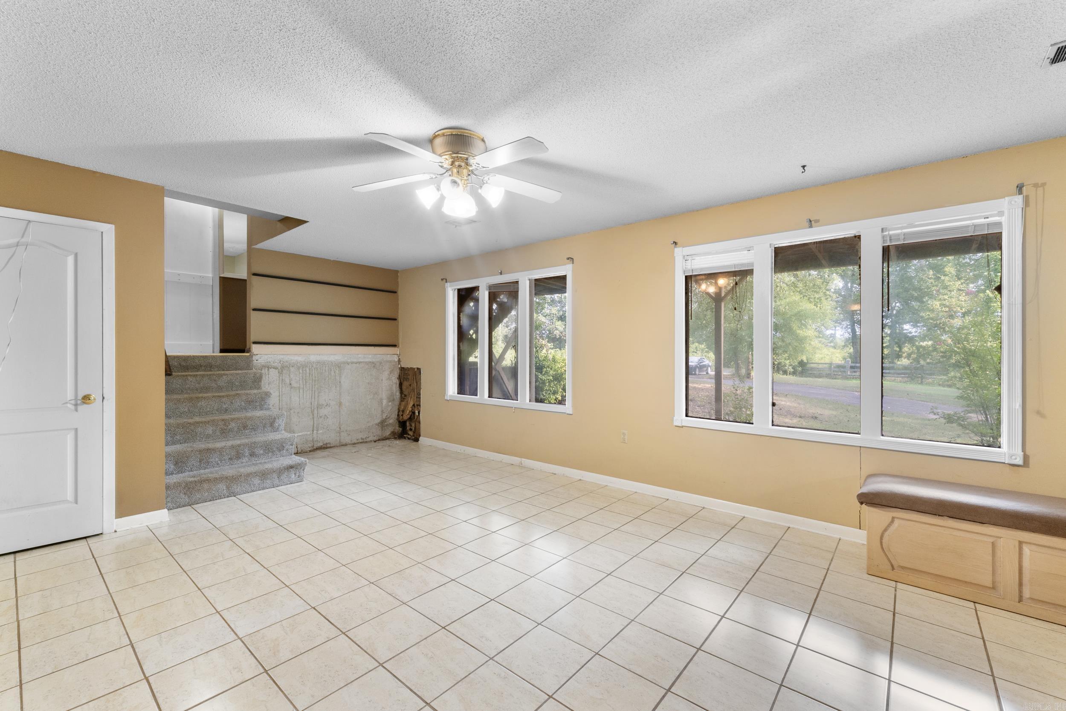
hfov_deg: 100.4
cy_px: 356
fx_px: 444
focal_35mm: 15
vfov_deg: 77.3
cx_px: 533
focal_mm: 10
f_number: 9
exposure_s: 1/1.25
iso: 200
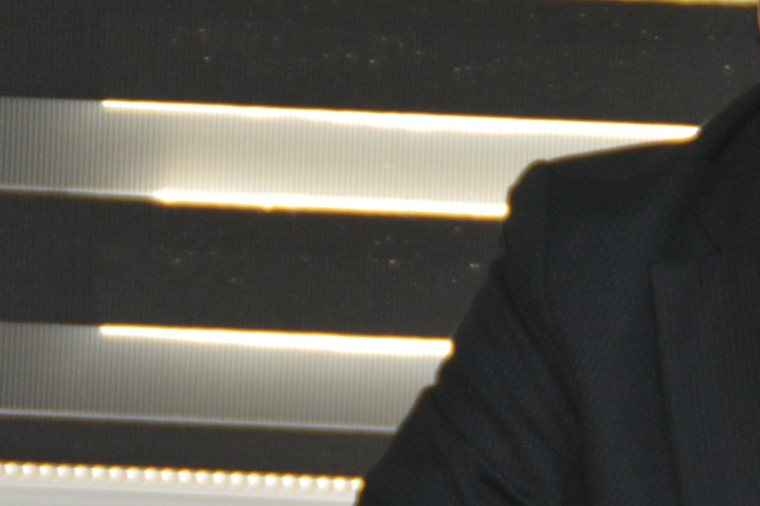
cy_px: 348
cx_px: 847
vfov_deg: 2.3
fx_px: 12424
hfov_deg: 3.5
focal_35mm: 589
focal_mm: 125
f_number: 6
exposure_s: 1/60
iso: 900
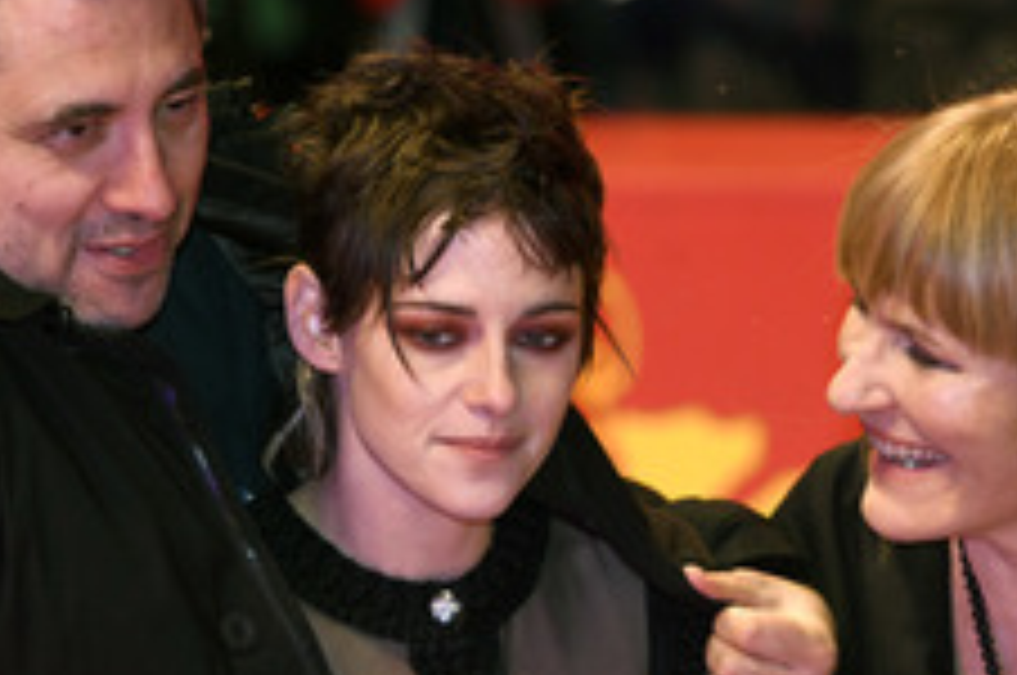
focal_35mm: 340
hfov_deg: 6.1
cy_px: 482
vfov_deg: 4.0
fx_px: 9591
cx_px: 578
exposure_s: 1/400
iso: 1250
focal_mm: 170
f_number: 3.2
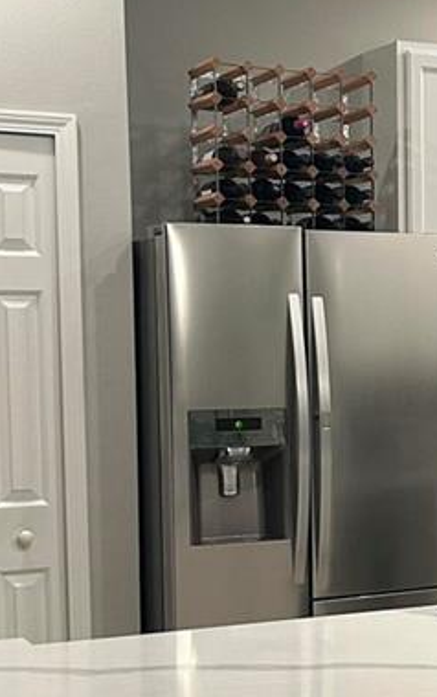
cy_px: 435
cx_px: 555
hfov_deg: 14.5
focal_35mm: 87
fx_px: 1655
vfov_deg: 23.7
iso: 160
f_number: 1.5
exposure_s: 1/60
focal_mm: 5.7
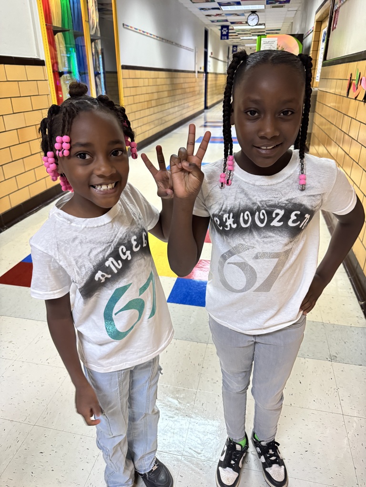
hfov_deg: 56.8
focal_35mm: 24
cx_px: 183
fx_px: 338
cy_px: 244
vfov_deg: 71.6
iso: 500
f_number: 1.78
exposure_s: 1/60
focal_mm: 6.76
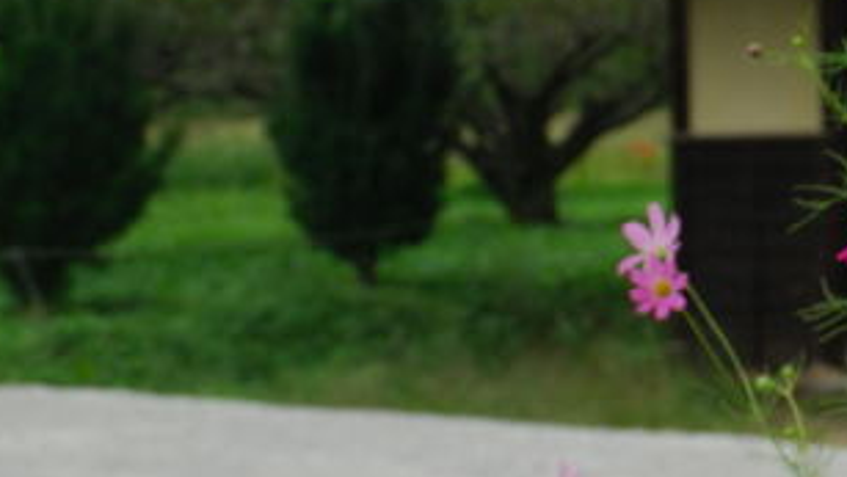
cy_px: -74
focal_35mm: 246
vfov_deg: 4.9
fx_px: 5527
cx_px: 1040
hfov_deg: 8.7
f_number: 9
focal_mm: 60
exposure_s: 1/320
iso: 200
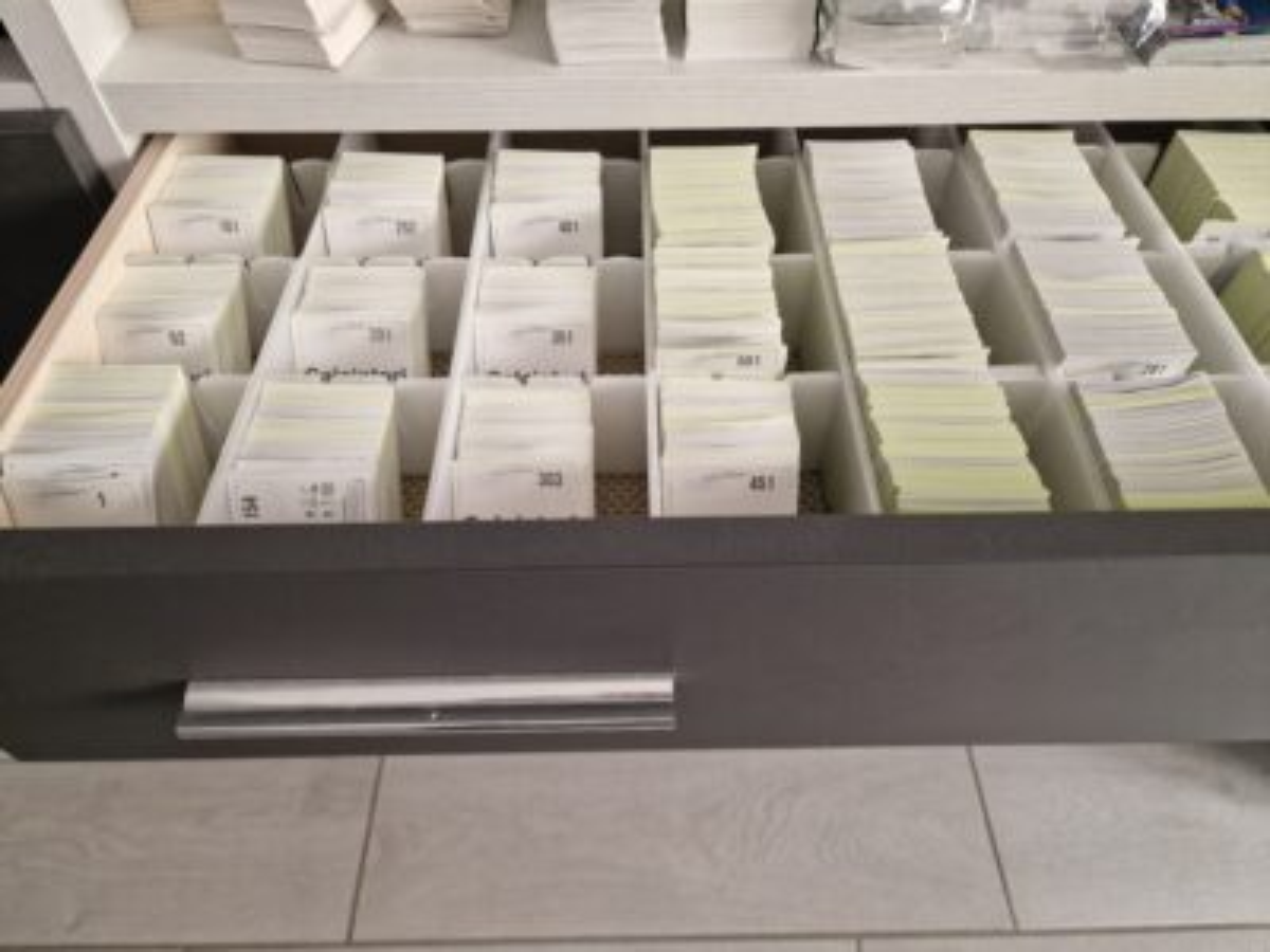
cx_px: 635
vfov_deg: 58.9
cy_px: 476
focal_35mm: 23
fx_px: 844
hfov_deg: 73.9
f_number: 1.8
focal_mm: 6.4
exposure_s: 1/100
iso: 50
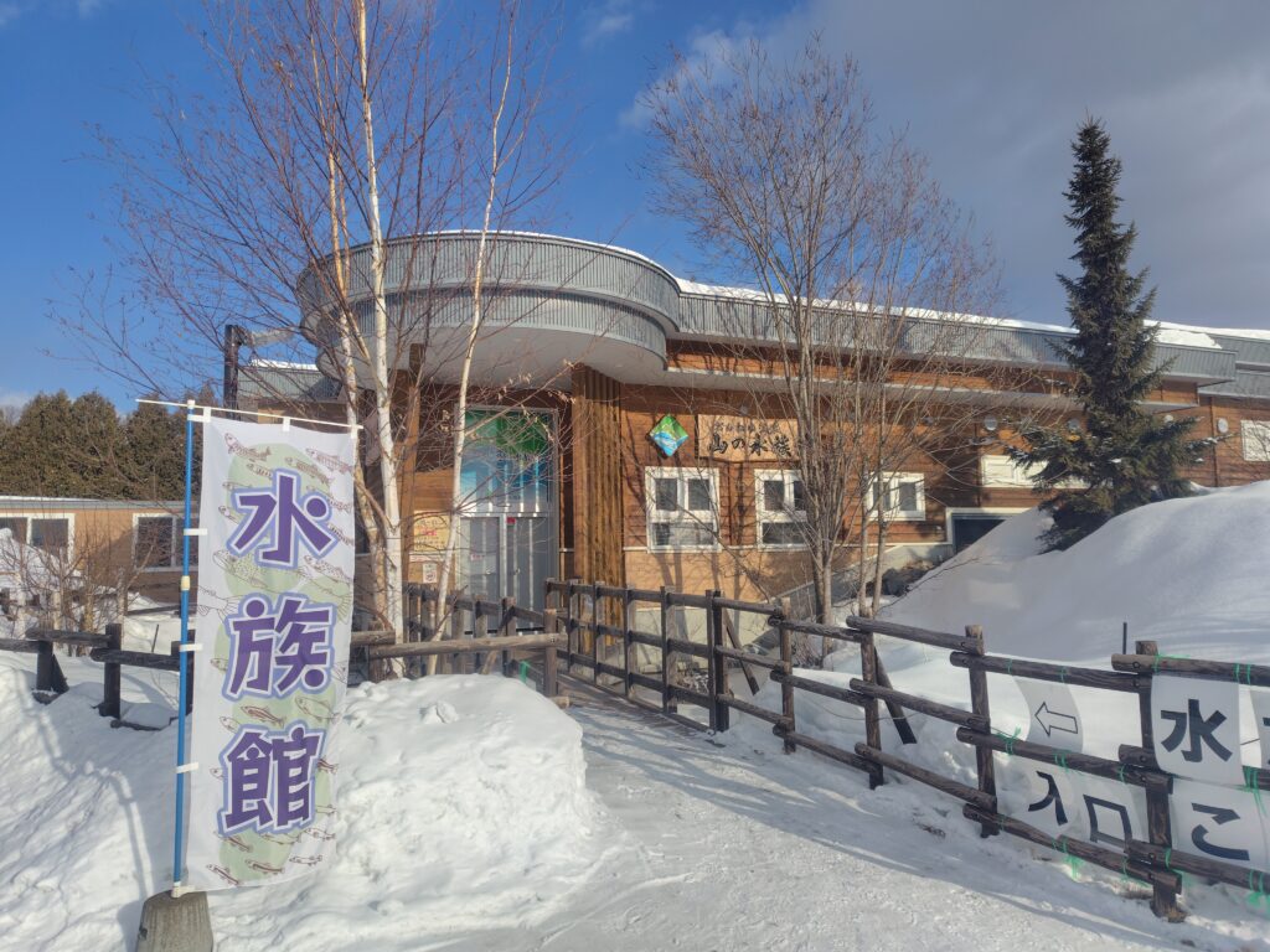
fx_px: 844
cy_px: 476
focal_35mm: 23
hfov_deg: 73.9
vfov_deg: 58.9
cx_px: 635
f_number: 1.9
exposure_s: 1/4035
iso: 50
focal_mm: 5.6
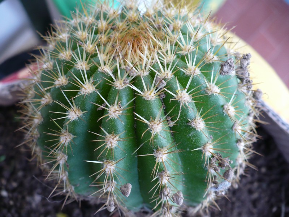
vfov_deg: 38.7
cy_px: 108
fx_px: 309
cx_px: 144
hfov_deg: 50.1
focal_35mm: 37
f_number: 2.8
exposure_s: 1/30
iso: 125
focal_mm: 6.1
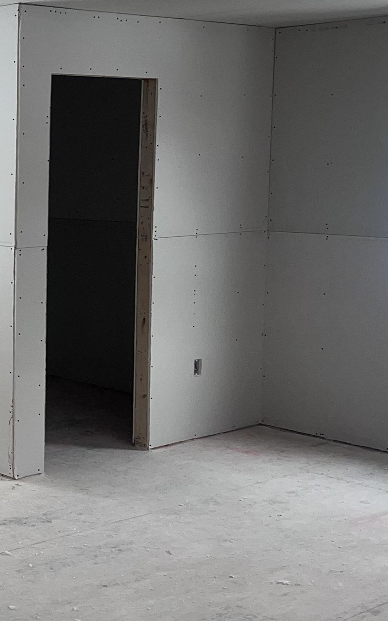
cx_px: -145
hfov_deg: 18.3
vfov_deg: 31.5
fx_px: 1100
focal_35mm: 65
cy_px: 263
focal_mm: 5.7
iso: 32
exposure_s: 1/222
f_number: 1.5
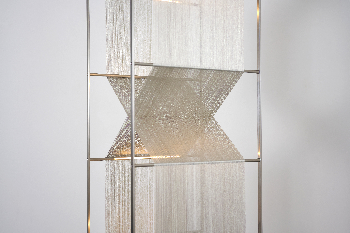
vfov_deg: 27.0
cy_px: 116
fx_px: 486
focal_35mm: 50
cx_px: 175
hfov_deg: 39.6
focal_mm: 50
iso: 140
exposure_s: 1/60
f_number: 4
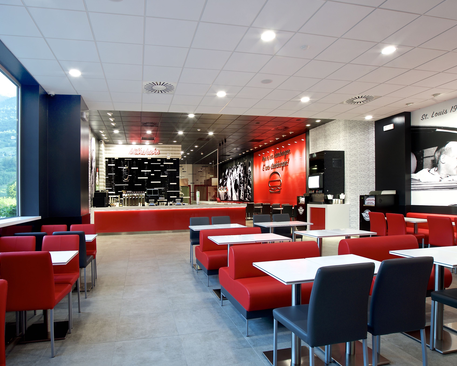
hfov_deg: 80.1
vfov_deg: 68.1
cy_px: 183
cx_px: 205
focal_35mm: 20
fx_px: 270
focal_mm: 17
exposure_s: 1/1.6
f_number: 13
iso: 200
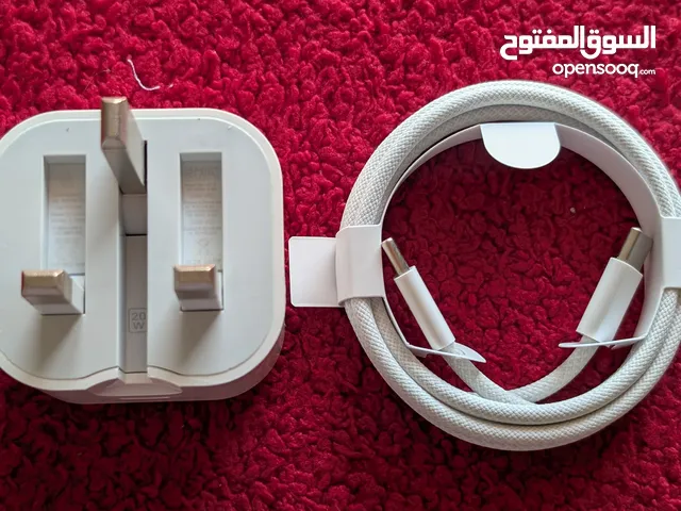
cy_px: 256
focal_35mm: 49
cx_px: 340
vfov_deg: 29.7
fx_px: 964
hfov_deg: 38.9
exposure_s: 1/118
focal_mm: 6.9
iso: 98
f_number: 1.68
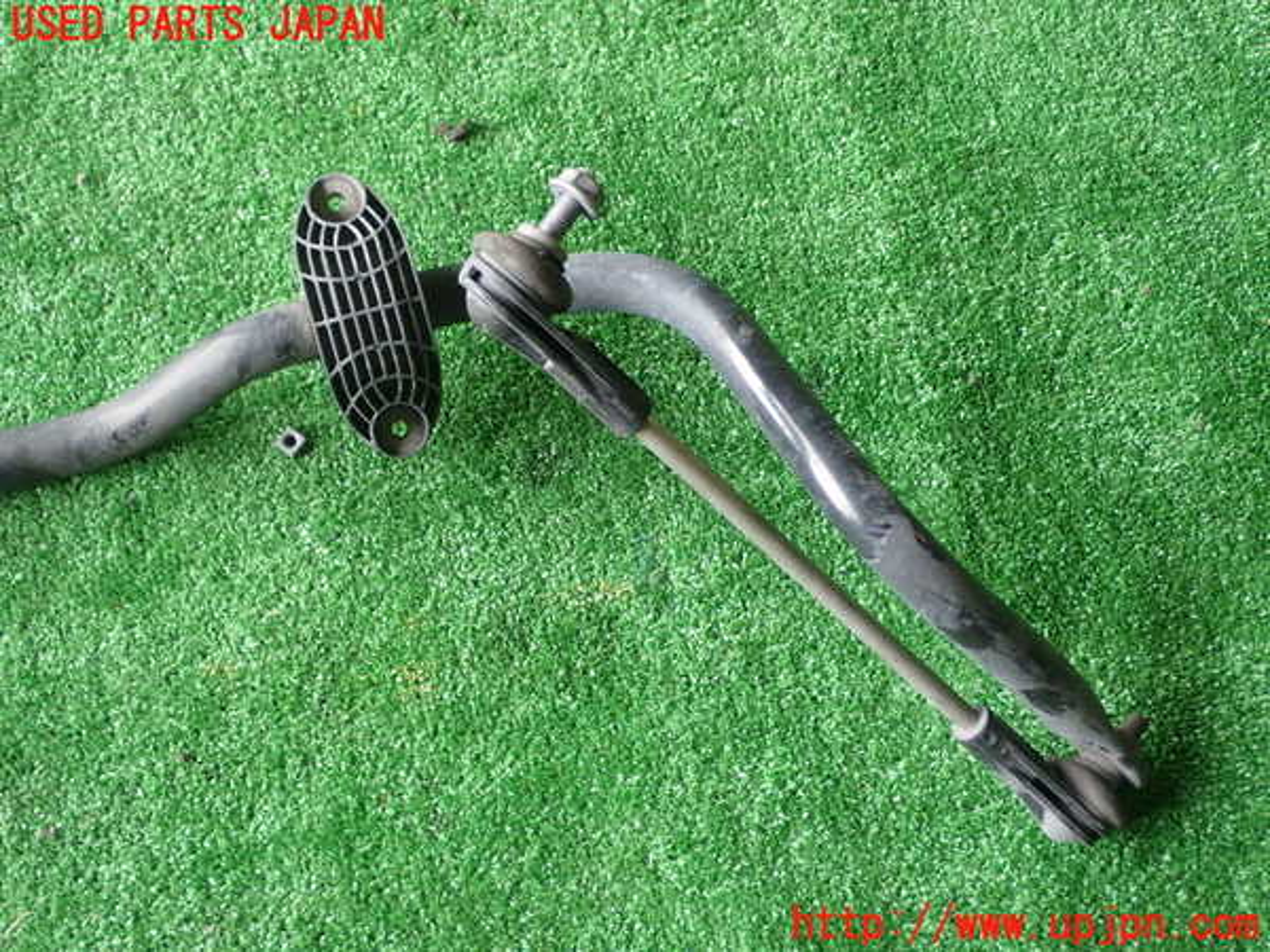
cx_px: 635
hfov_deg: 42.9
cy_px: 476
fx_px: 1614
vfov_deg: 32.9
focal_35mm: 44
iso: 200
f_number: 2.9
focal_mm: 7.84
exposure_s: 1/50
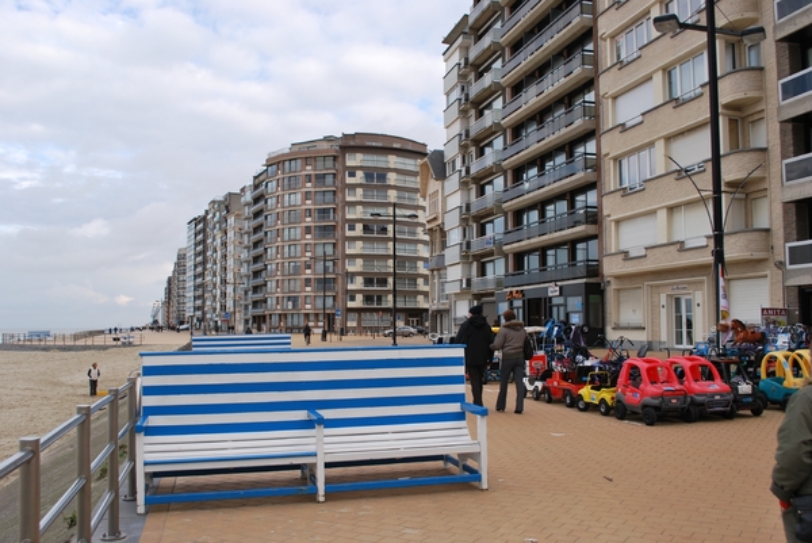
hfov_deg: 57.2
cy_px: 272
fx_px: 745
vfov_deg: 40.0
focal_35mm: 33
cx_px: 406
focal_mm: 22
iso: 100
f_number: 6.3
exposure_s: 1/160
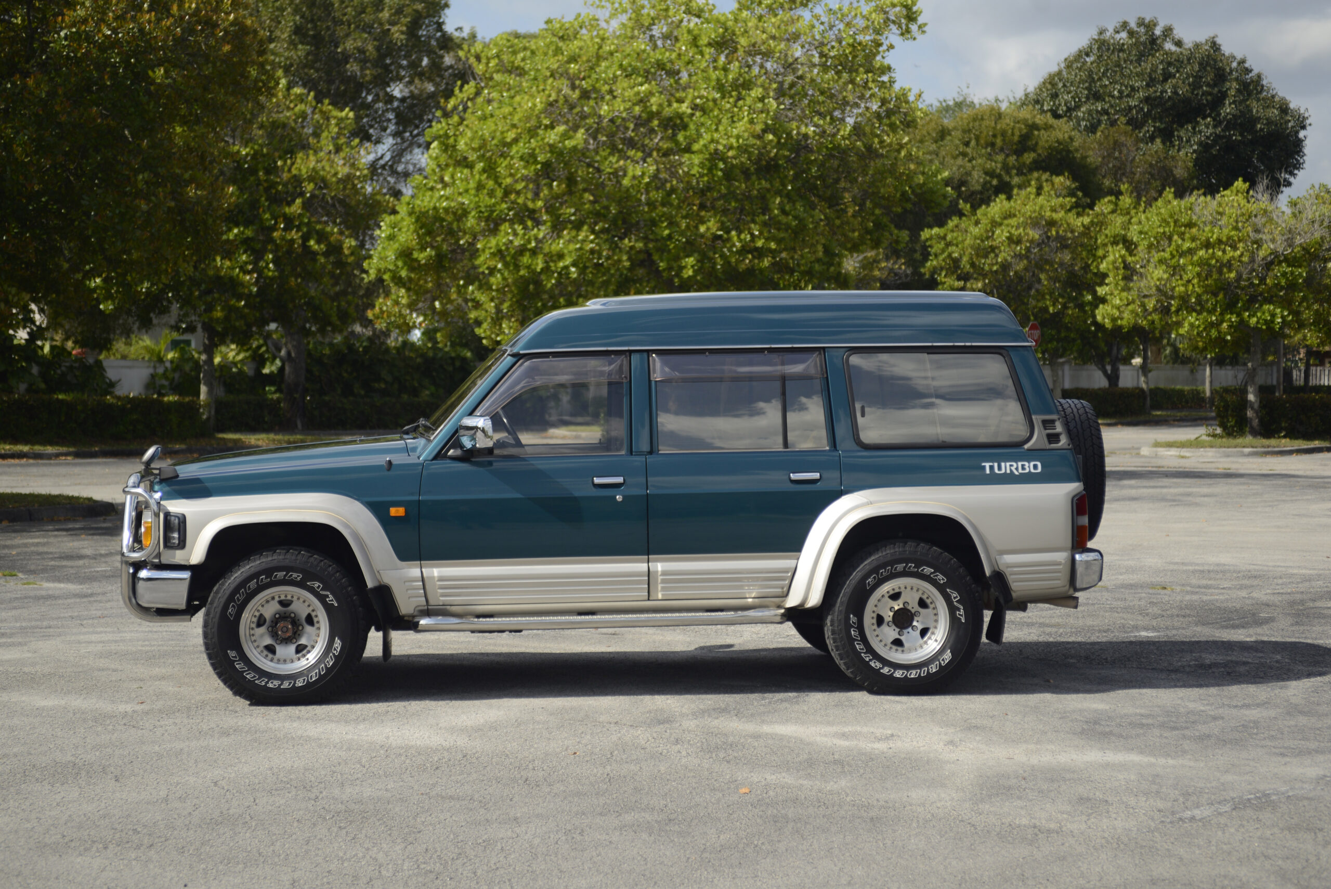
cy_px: 444
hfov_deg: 28.1
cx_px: 666
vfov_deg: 18.9
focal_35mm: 72
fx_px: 2663
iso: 200
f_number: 4.2
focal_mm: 72
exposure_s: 1/640
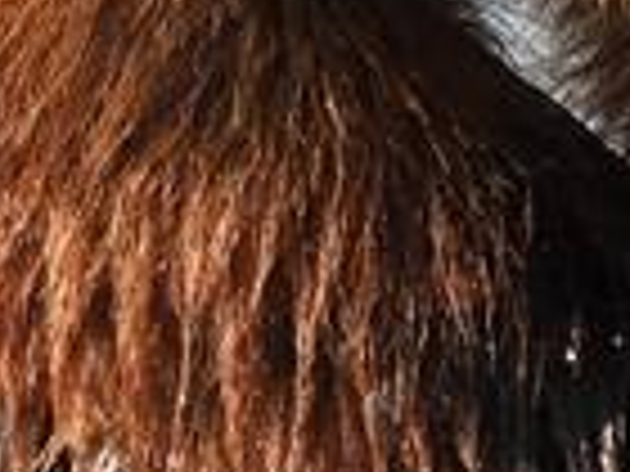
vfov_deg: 0.8
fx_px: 35599
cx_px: 783
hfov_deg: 1.0
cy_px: -261
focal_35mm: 1956
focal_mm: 67.8
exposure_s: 1/250
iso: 125
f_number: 5
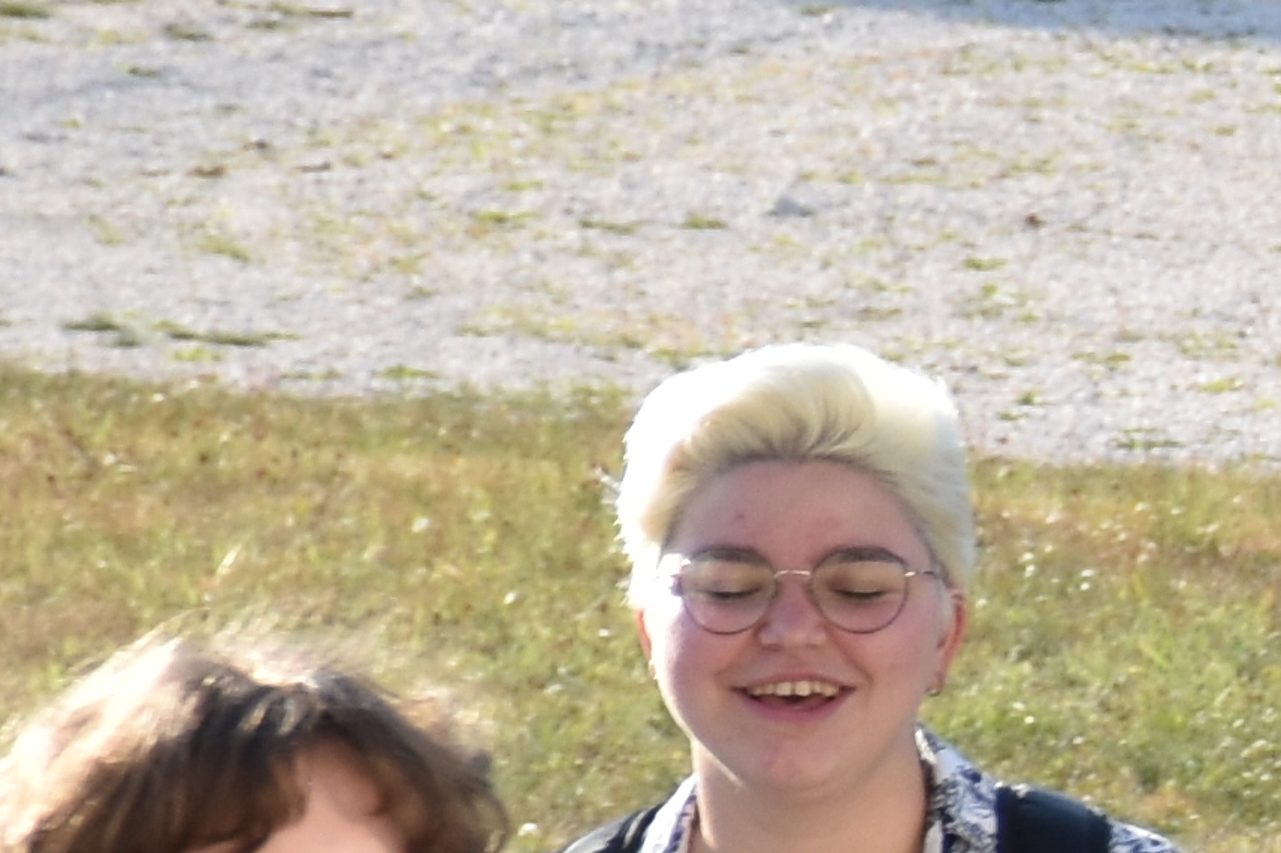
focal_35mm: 945
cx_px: 4396
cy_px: 973
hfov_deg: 2.2
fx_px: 33618
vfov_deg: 1.5
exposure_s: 1/250
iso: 220
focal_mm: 90
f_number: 8
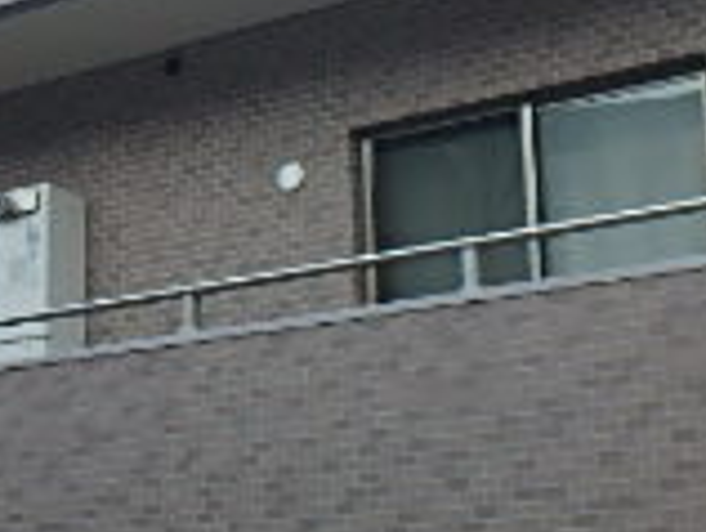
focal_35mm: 85
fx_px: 1736
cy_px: 335
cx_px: 94
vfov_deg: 17.4
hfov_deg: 22.5
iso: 125
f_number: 3.5
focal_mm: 3.7
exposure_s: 1/400
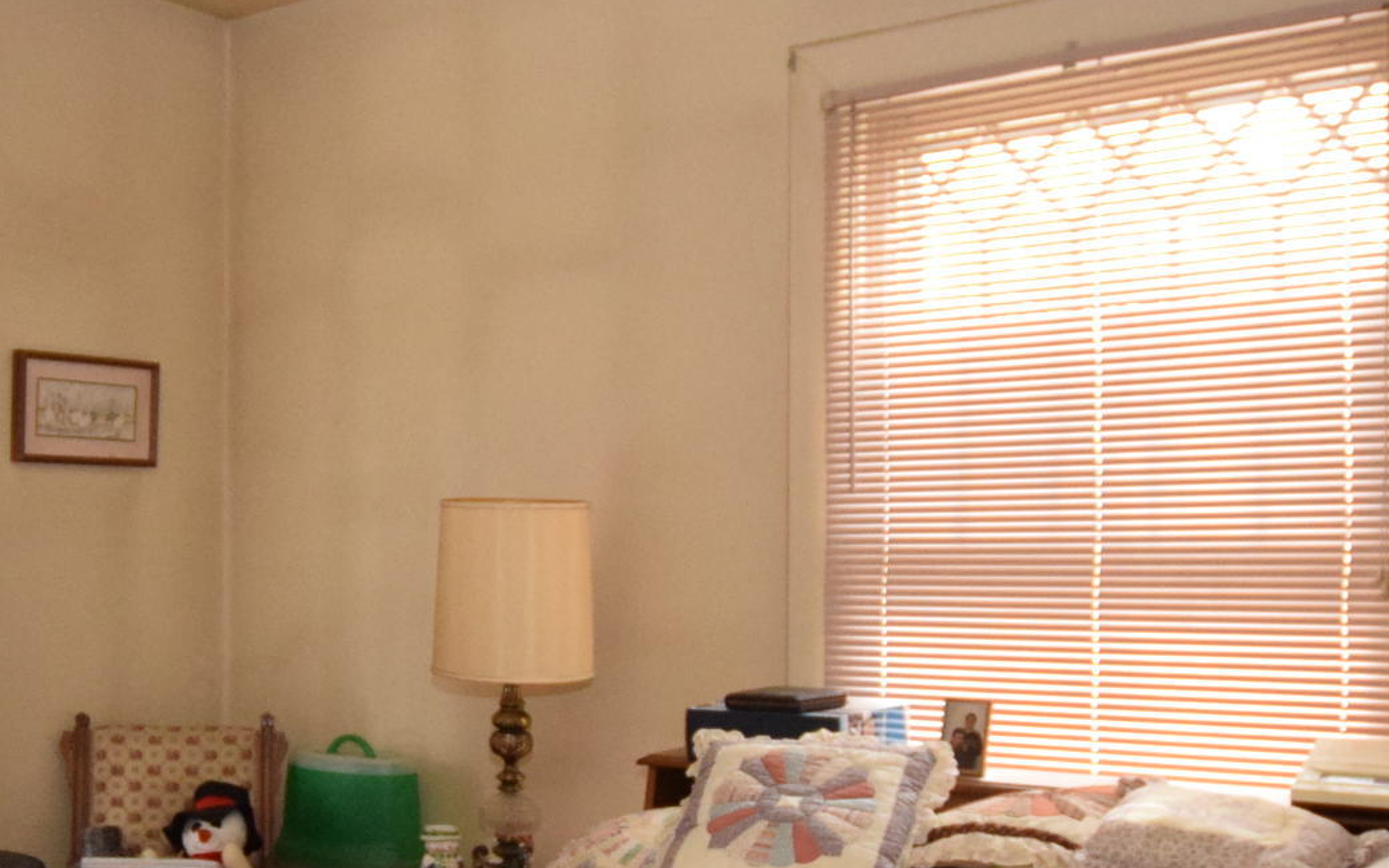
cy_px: 581
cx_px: 331
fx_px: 1666
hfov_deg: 43.7
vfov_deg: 29.0
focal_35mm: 44
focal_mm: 10
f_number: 3.5
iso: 2500
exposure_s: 1/60
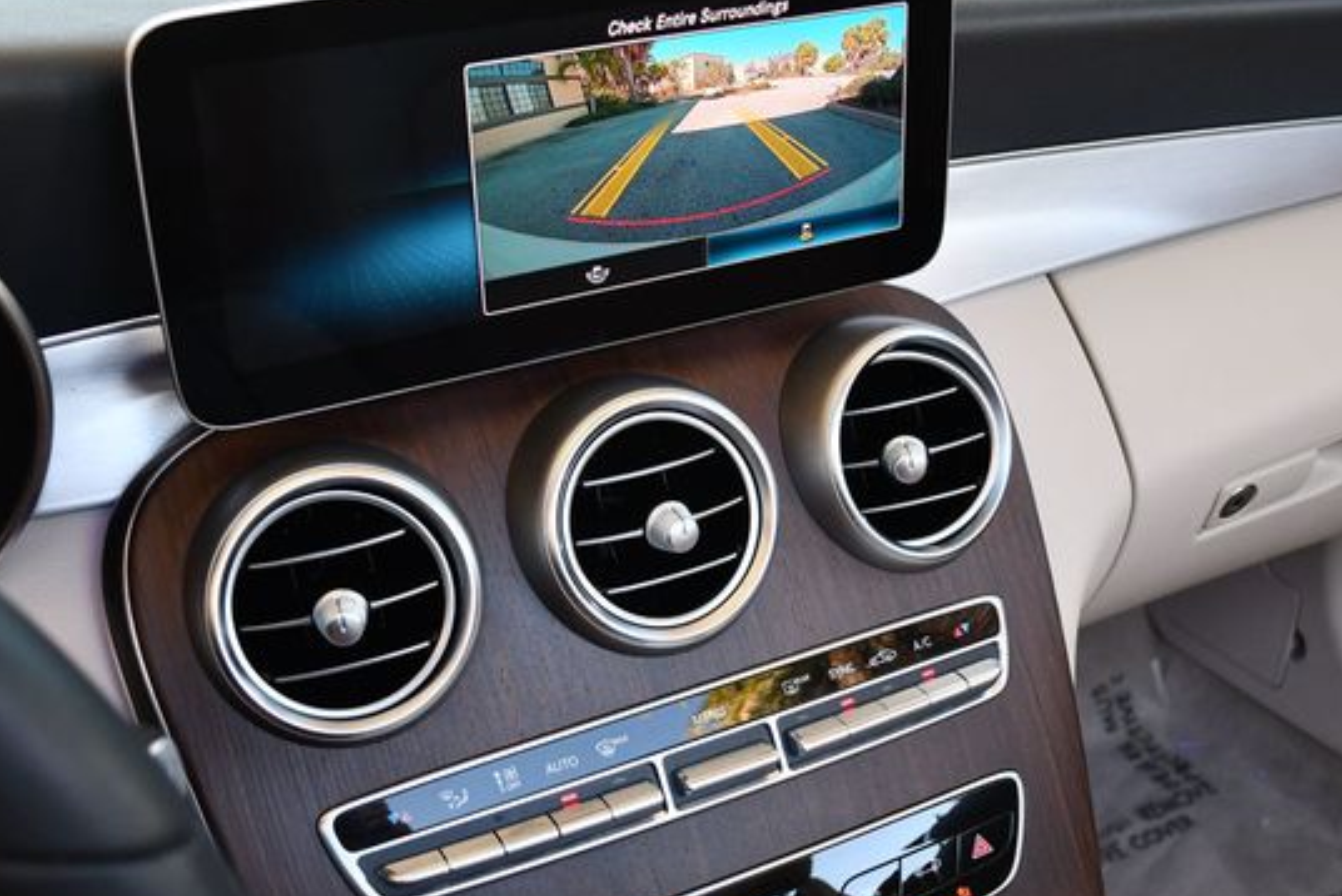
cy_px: 423
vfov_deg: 31.2
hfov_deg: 45.3
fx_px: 1604
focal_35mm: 43
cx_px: 588
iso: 500
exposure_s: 1/250
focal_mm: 18
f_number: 3.5
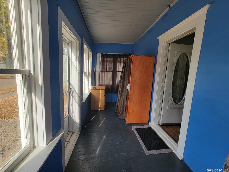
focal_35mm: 13
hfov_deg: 106.2
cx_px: 114
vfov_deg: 89.9
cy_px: 86
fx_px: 86
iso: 50
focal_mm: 2.2
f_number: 2.2
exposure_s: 1/286
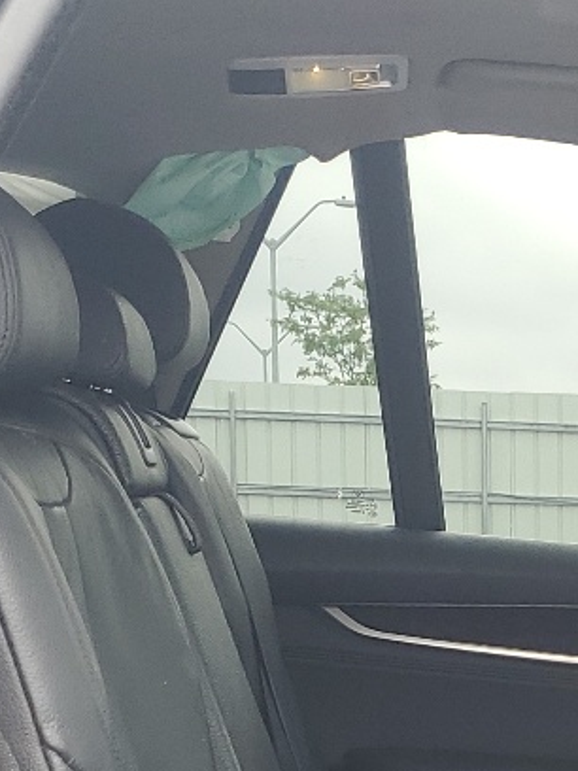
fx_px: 2271
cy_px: 1102
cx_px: 824
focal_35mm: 102
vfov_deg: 17.6
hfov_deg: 13.8
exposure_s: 1/182
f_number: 1.5
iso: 50
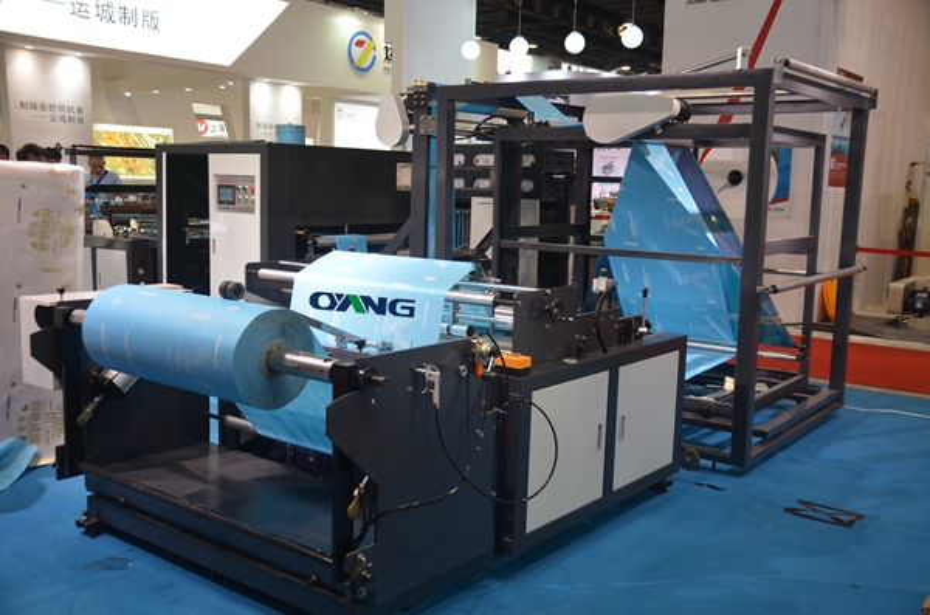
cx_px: 465
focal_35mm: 36
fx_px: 928
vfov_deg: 36.7
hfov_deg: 53.2
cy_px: 308
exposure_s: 1/60
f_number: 4
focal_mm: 24
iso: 400
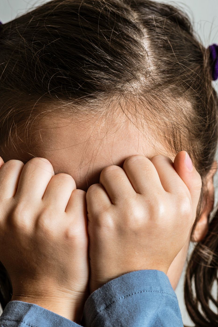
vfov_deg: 13.0
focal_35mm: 158
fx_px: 1435
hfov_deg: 8.7
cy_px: 164
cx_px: 161
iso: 100
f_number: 8
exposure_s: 1/100
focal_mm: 105
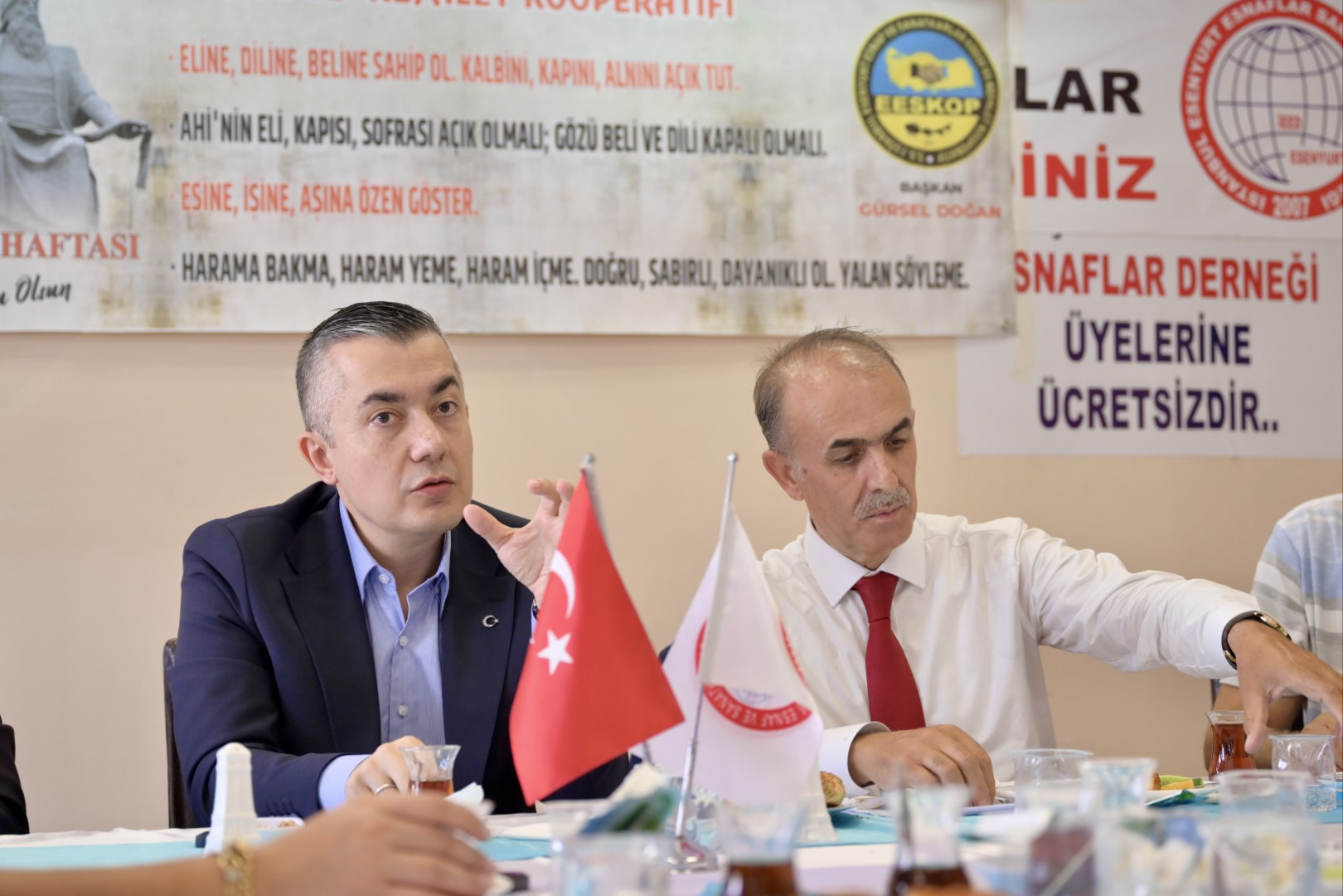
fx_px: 2164
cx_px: 672
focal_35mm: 58
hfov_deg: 34.5
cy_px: 448
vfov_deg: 23.4
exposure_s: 1/200
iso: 1000
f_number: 3.5
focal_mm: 58
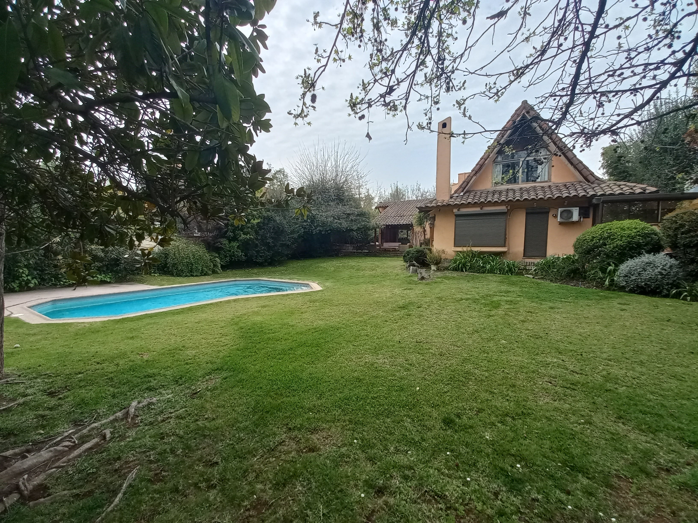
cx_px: 349
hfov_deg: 106.2
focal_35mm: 13
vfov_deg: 89.9
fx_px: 262
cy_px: 262
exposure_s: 1/757
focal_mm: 1.42
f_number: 2.2
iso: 40
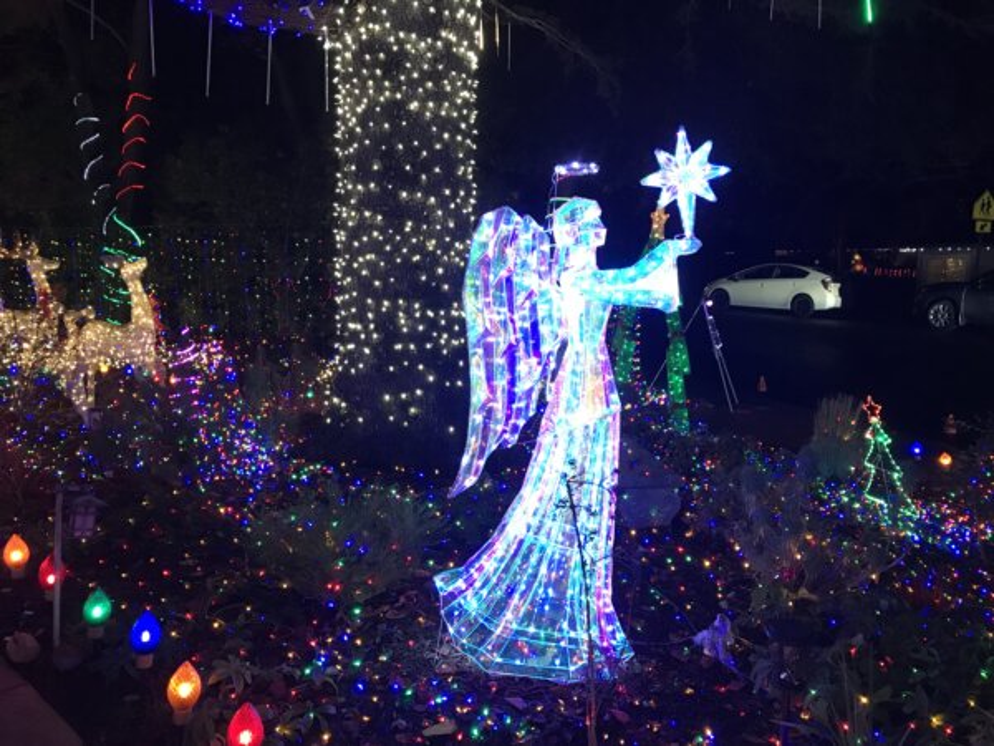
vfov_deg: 49.7
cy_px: 373
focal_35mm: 28
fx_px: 804
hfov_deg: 63.4
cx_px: 497
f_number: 1.8
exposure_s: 1/15
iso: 50
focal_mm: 3.99
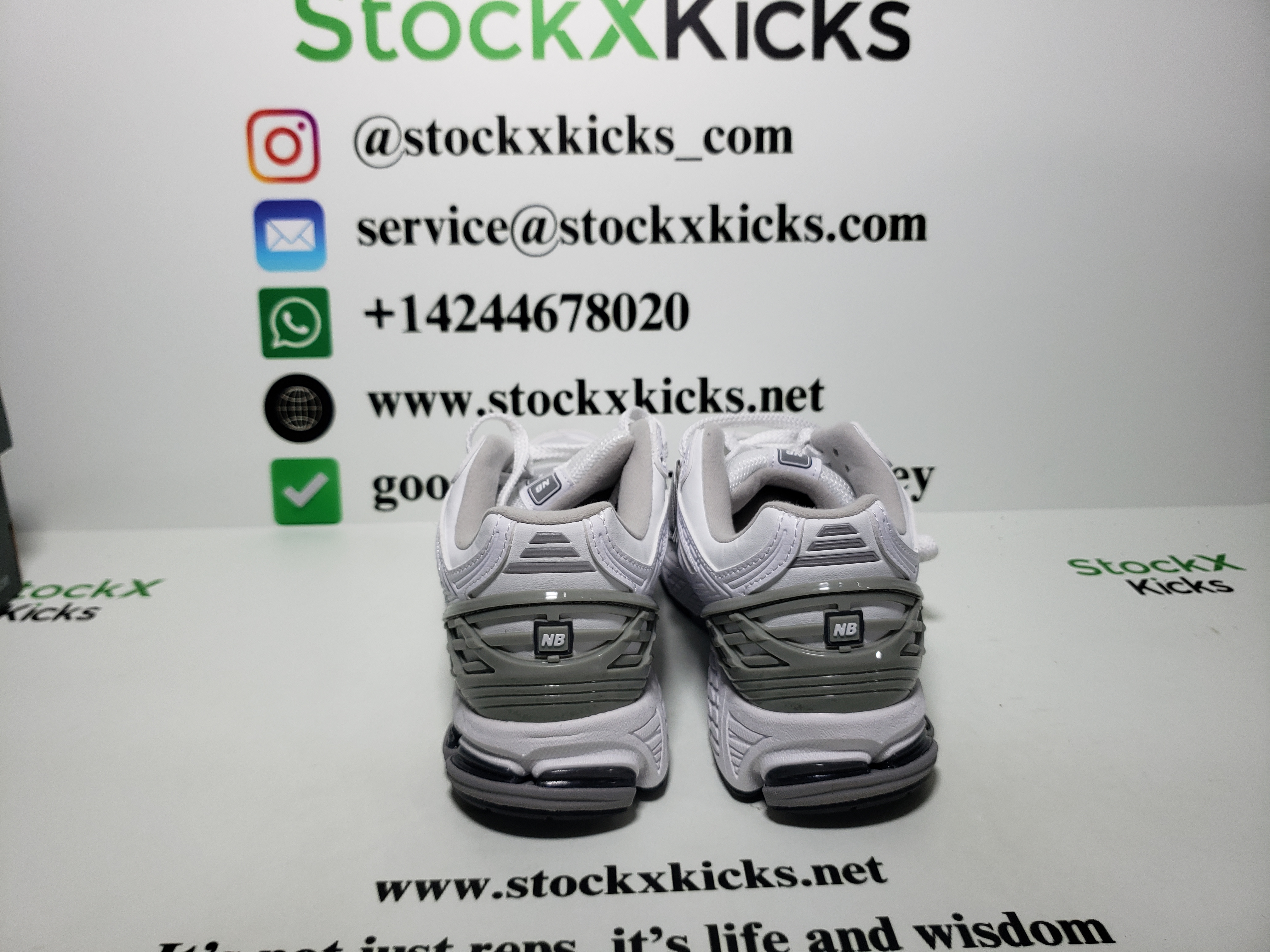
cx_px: 635
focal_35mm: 26
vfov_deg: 53.1
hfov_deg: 67.3
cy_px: 476
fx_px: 954
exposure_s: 1/492
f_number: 1.5
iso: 50
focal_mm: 4.3
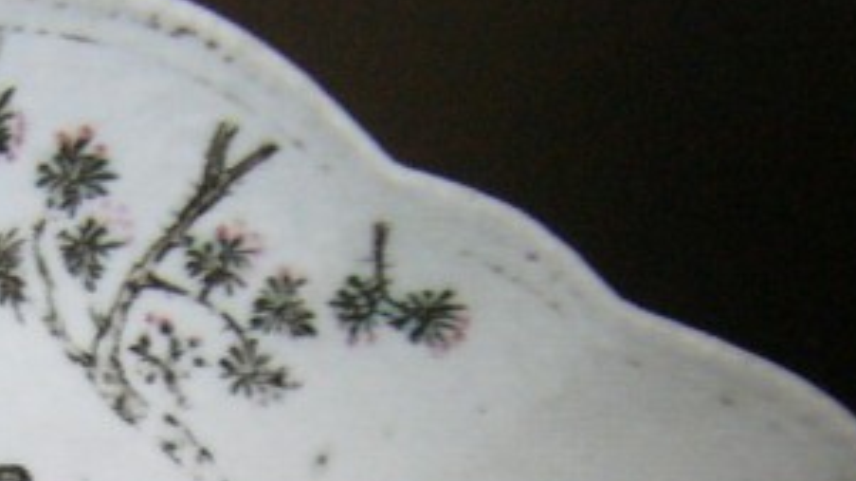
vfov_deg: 12.7
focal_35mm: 91
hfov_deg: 22.6
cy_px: 697
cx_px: 11
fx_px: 2065
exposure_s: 1/13
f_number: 2.8
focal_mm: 5.8
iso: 200
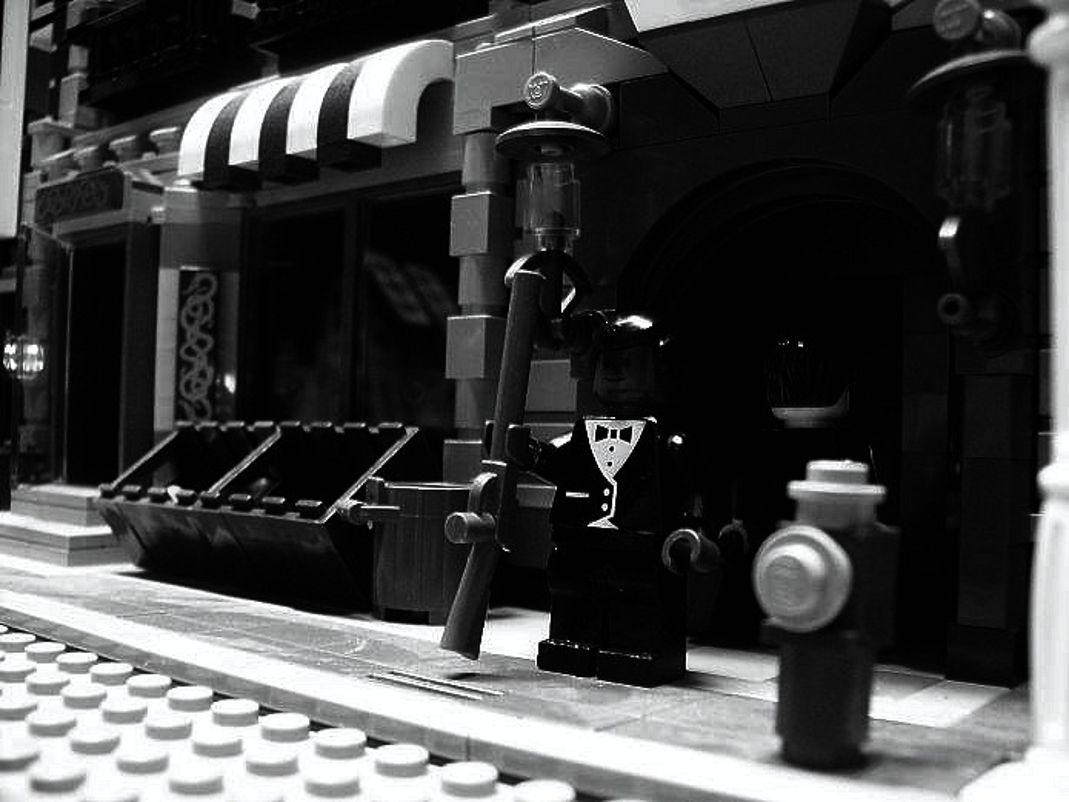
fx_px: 1112
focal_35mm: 36
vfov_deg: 39.6
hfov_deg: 51.4
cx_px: 534
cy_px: 401
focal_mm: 6
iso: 200
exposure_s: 1/8
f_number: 2.7
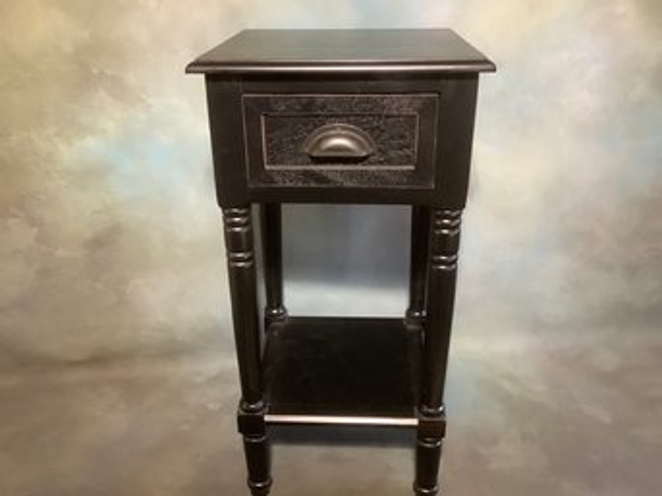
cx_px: 331
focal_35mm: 31
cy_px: 248
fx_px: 593
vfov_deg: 45.4
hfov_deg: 58.4
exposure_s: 1/30
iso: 320
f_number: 2.4
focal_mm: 3.3
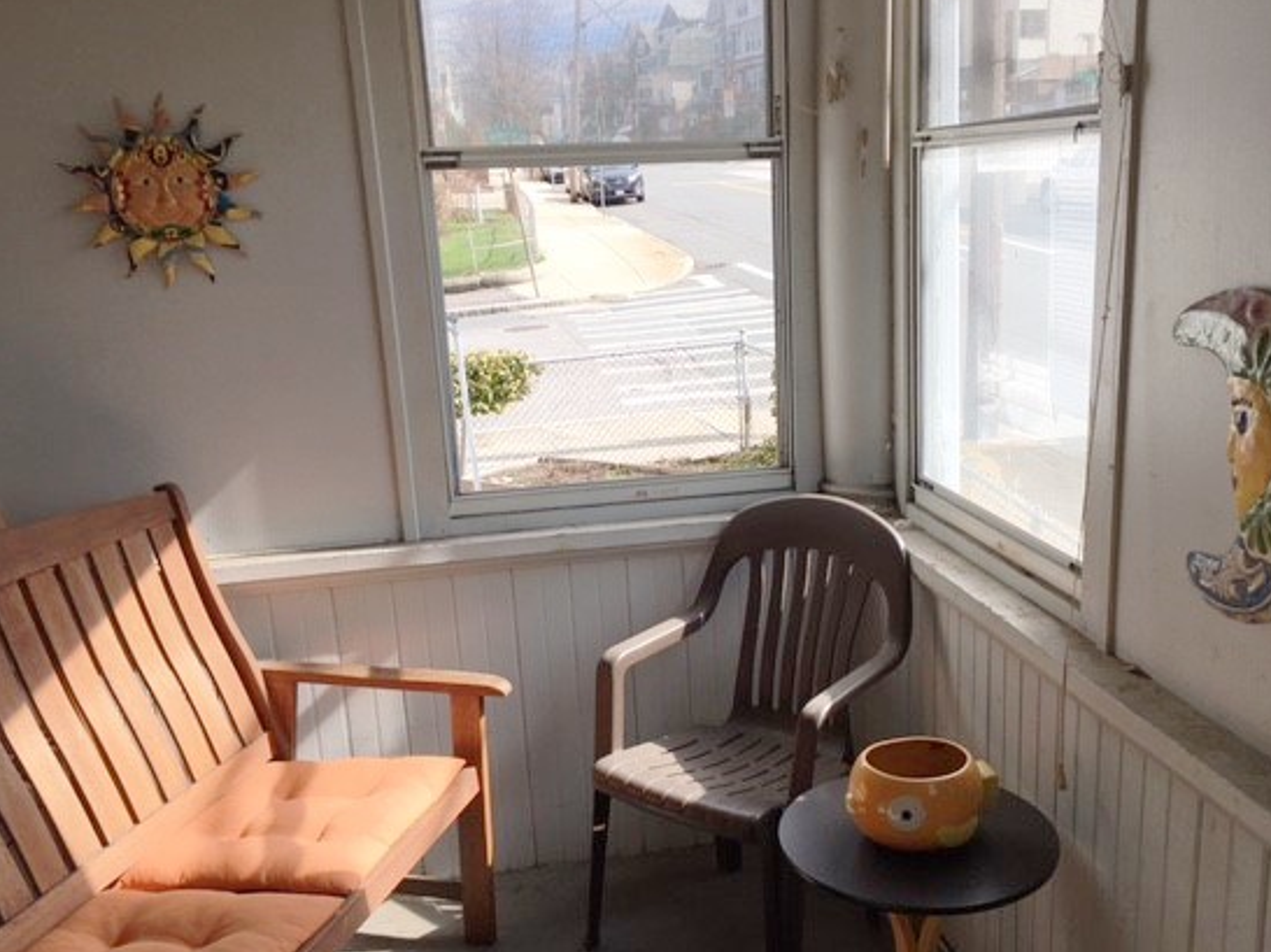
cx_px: 705
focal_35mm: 34
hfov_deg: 53.9
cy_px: 547
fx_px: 1248
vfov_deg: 41.7
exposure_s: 1/777
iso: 25
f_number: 2.2
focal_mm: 4.15
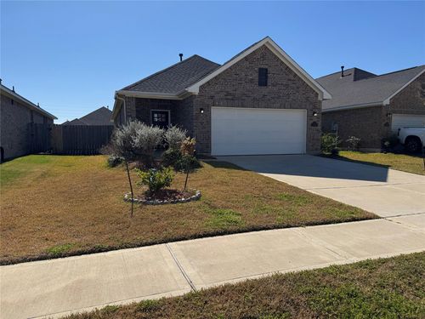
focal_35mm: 24
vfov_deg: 56.8
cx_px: 212
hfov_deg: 71.6
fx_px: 295
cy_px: 160
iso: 80
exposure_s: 1/7092
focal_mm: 6.76
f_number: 1.78
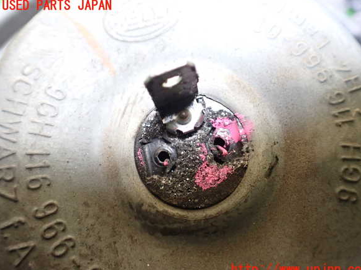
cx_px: 185
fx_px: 323
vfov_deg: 45.4
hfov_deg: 58.4
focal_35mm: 31
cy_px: 138
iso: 800
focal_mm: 5.4
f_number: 2.3
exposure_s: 1/30
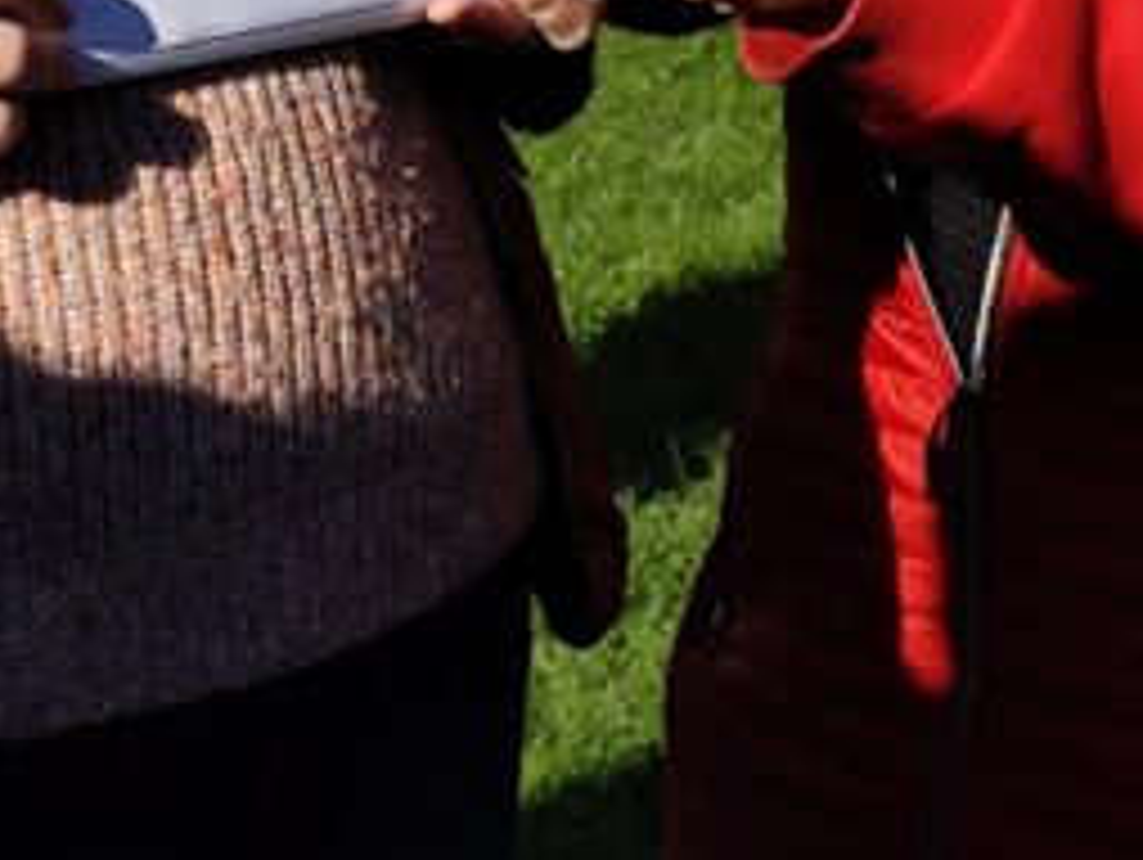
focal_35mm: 139
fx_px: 4594
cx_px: 680
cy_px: -342
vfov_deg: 10.4
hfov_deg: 14.2
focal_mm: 6.19
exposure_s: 1/1486
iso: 50
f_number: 1.65
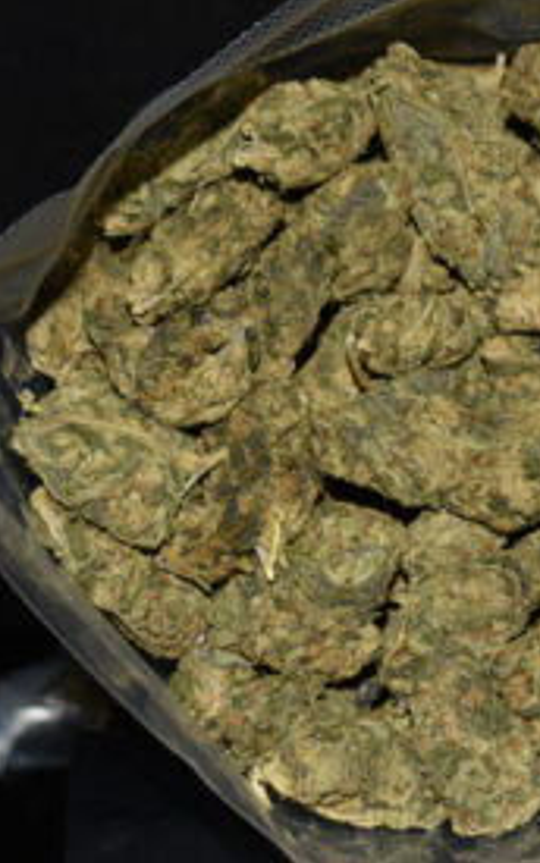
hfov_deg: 11.7
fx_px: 2612
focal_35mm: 111
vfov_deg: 18.8
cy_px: 432
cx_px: 471
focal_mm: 48
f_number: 5.6
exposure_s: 1/30
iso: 200
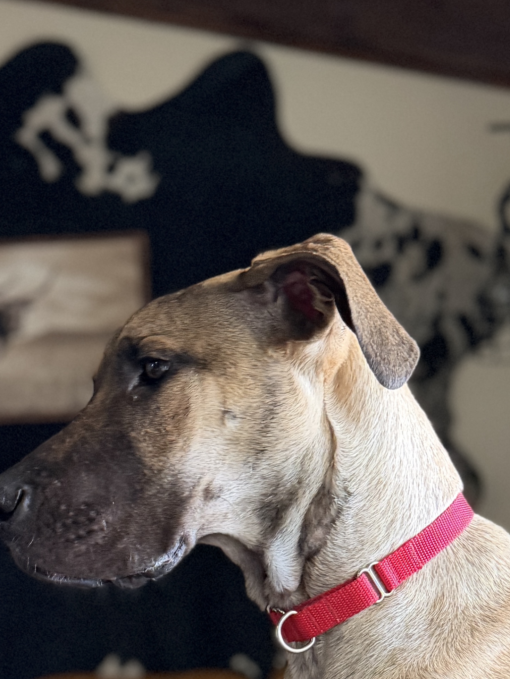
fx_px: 1375
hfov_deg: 20.9
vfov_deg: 26.8
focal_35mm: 70
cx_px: 379
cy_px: 611
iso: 640
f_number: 1.78
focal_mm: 6.76
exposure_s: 1/60
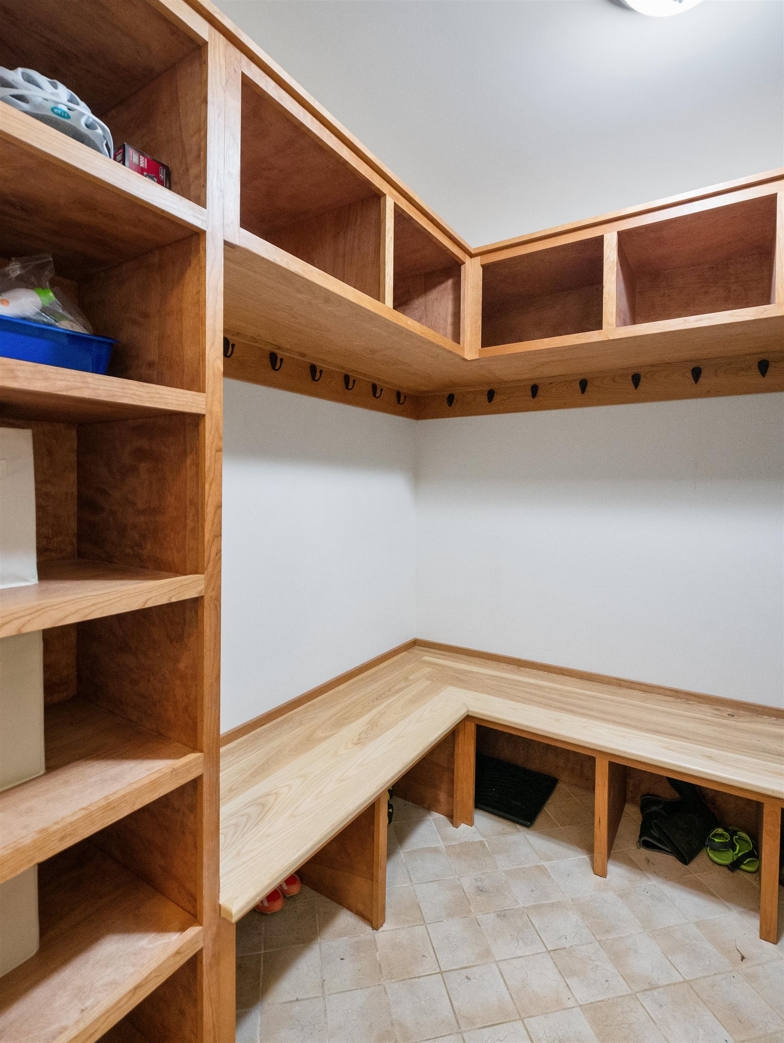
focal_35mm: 16
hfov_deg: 78.1
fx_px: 483
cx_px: 392
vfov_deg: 94.5
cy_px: 522
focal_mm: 8
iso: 2500
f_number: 2.8
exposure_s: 1/60
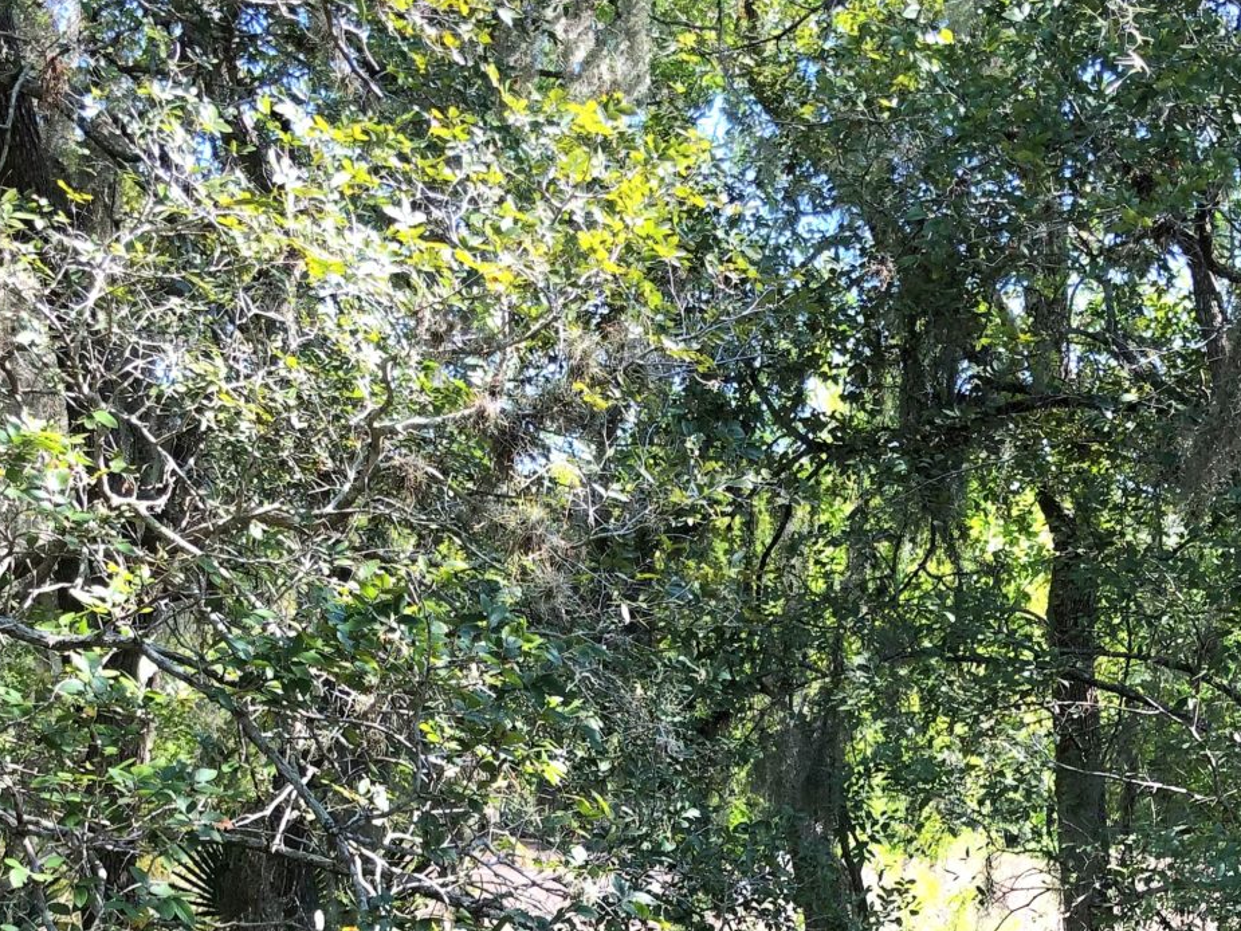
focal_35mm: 62
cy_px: 974
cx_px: 585
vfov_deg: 22.6
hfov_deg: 31.2
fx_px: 2223
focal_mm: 3.99
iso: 25
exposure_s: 1/120
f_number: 1.8
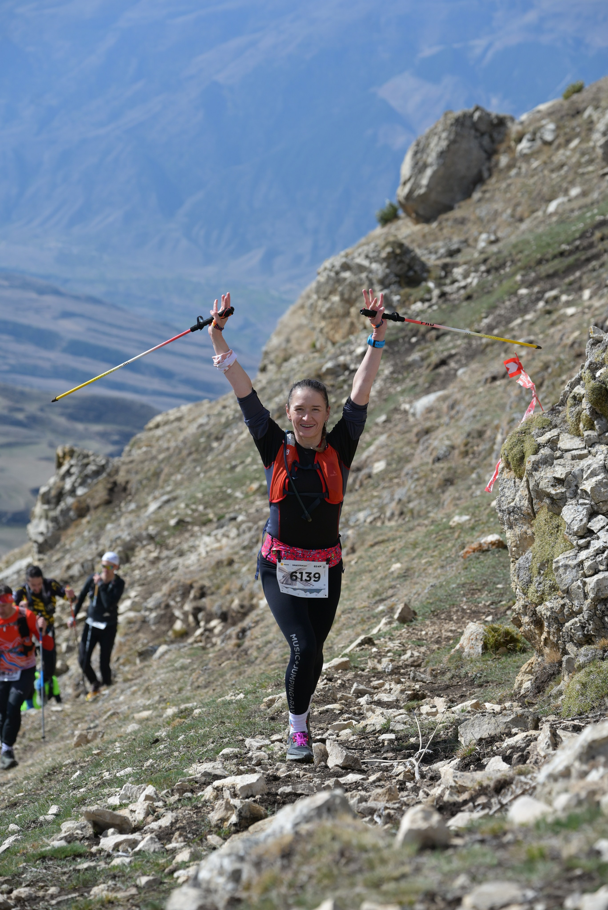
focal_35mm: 105
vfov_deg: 19.4
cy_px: 455
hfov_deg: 13.1
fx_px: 2657
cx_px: 304
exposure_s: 1/1000
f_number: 5
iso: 200
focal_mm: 105
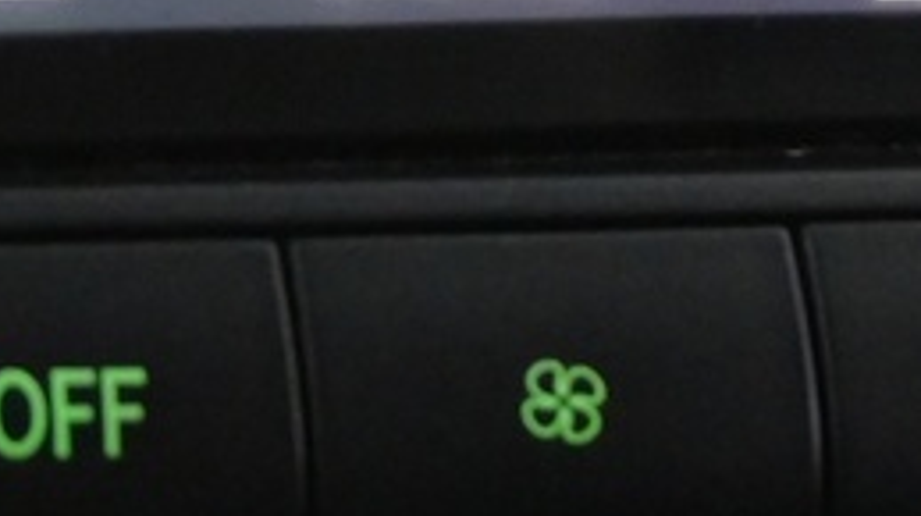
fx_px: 6602
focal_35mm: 271
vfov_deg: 4.5
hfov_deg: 8.0
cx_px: 832
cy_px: -142
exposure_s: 1/40
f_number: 4.5
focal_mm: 27.5
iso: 2500
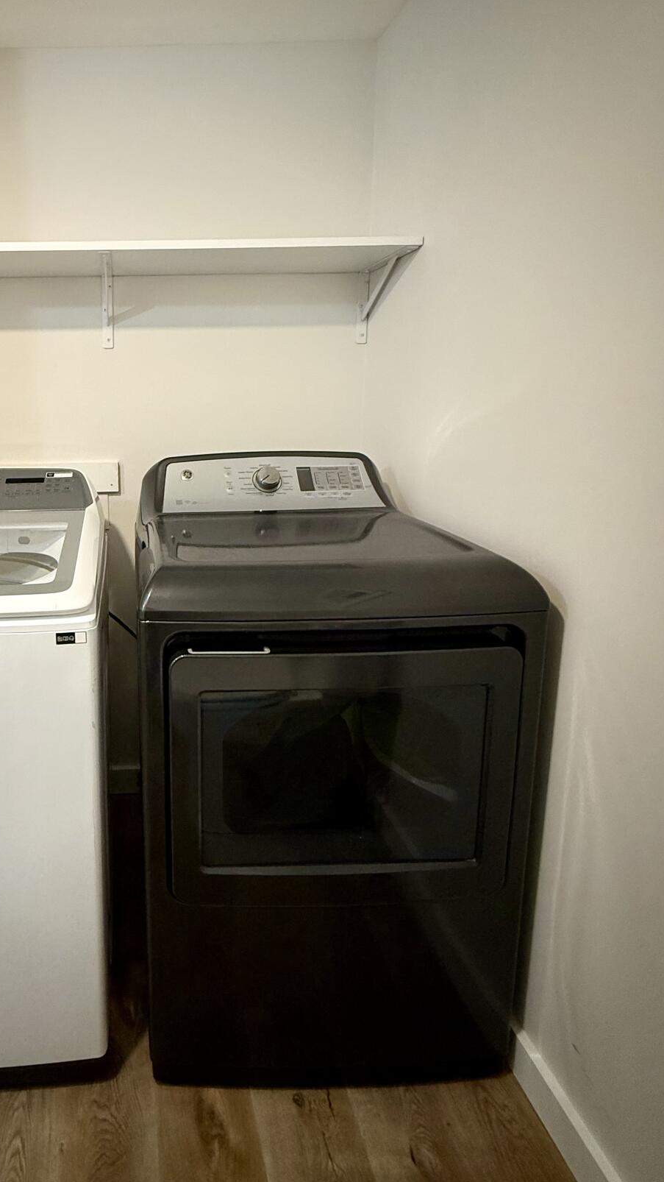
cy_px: 495
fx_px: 595
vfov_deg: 88.8
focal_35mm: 19
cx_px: 128
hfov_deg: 54.2
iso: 320
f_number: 2.2
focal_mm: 2.22
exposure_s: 1/60
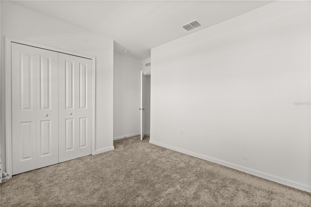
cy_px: 104
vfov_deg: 73.7
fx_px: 138
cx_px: 156
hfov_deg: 96.7
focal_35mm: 16
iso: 2000
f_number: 5
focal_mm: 16
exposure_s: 1/250
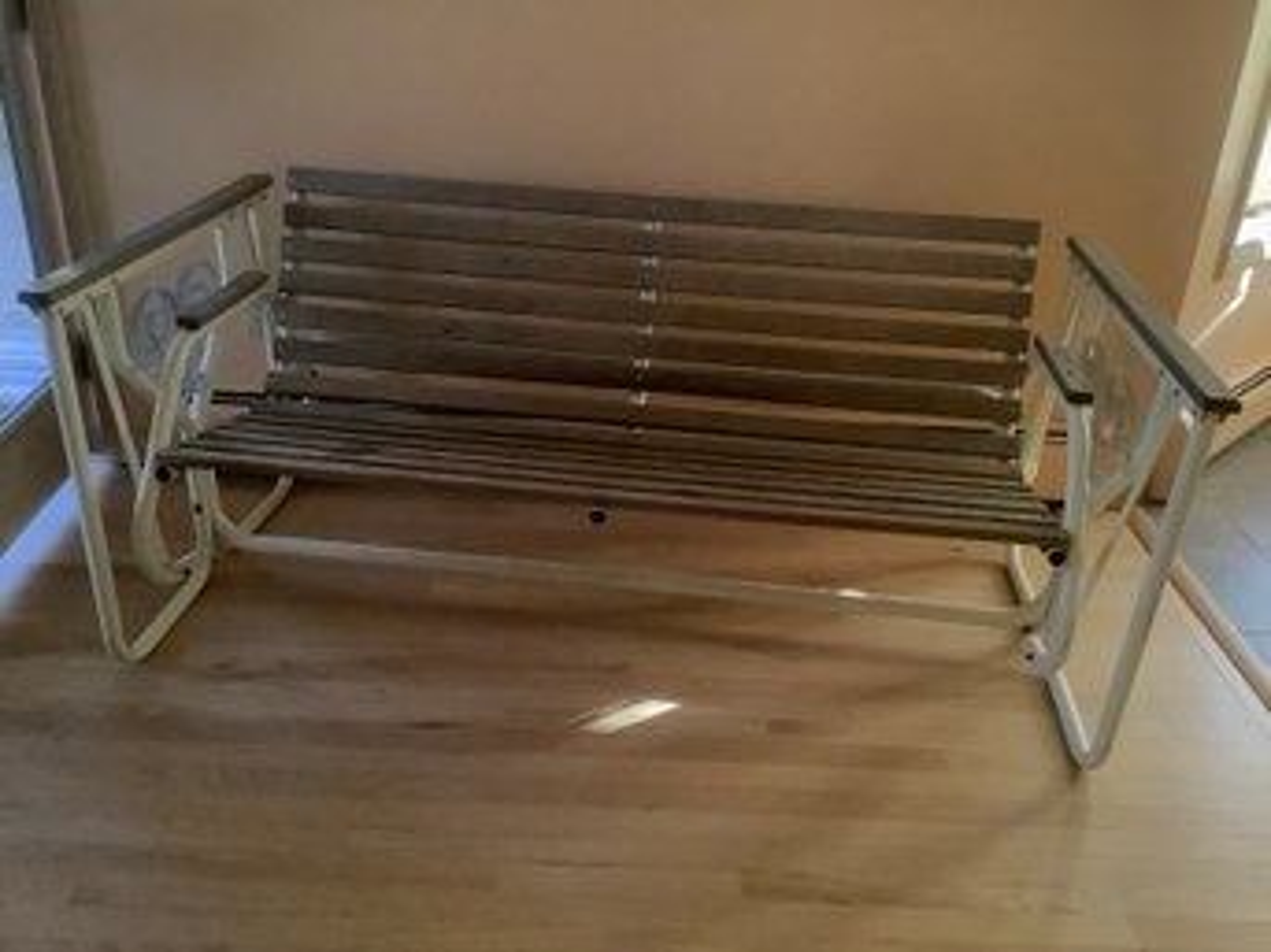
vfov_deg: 45.4
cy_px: 476
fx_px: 1138
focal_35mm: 31
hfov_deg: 58.4
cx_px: 636
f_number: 2.4
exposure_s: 1/50
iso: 320
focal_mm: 3.3
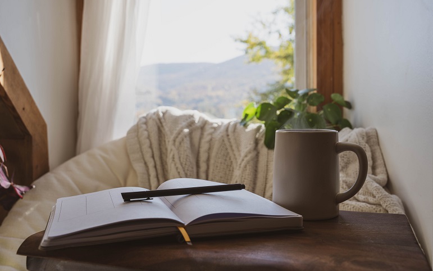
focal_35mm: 38
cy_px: 135
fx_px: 445
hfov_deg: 51.8
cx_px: 216
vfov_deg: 33.8
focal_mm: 35.7
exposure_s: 1/100
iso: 100
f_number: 6.3
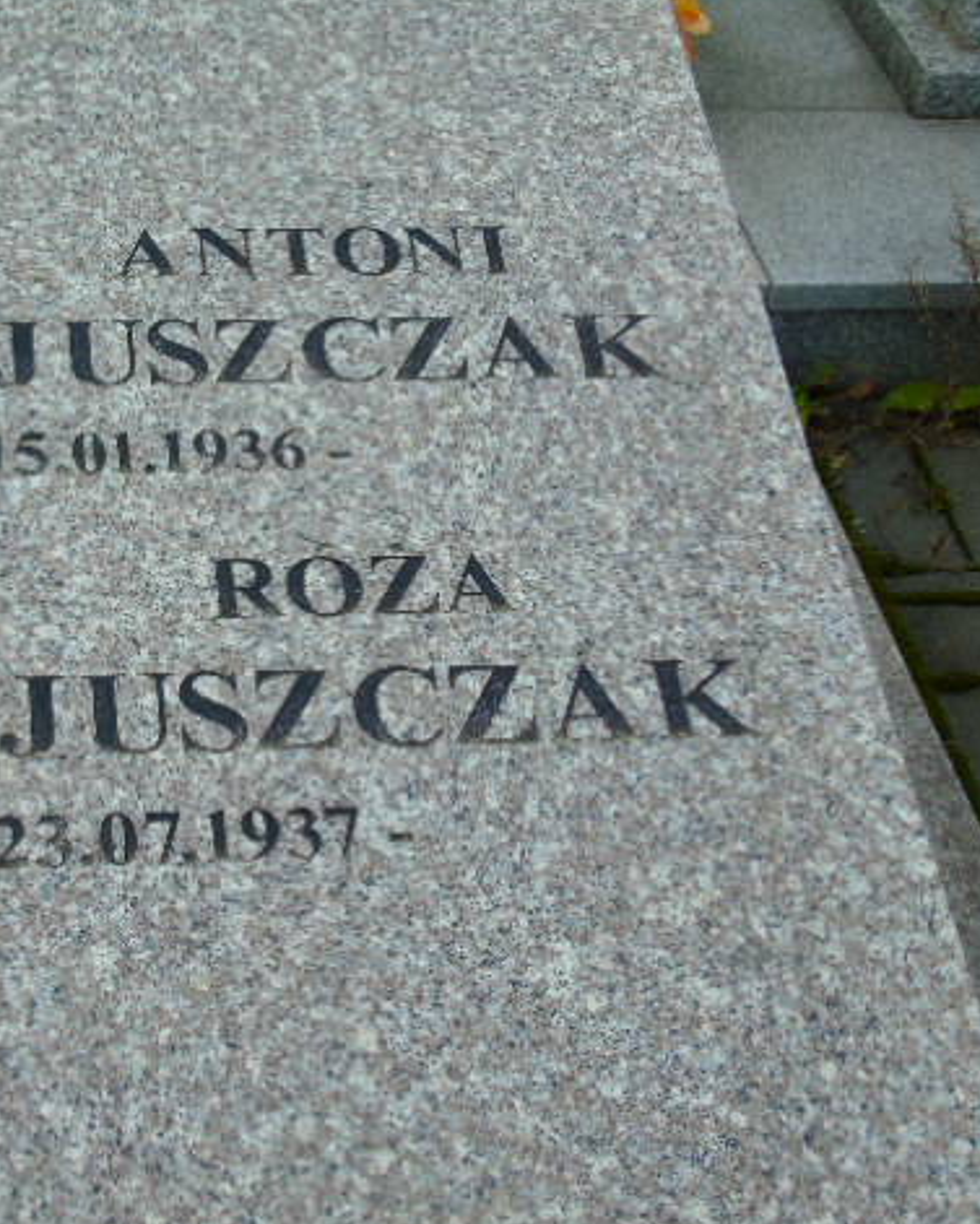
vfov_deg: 31.0
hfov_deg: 24.5
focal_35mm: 61
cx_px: 159
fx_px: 2211
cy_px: 613
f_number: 4.1
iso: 80
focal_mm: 8.2
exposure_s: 1/200
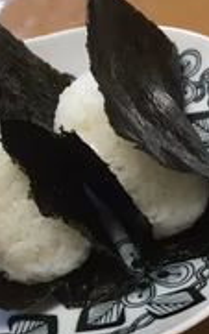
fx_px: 620
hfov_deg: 19.1
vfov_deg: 30.0
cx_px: 65
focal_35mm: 68
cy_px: 227
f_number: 2.2
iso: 125
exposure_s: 1/33
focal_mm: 4.15
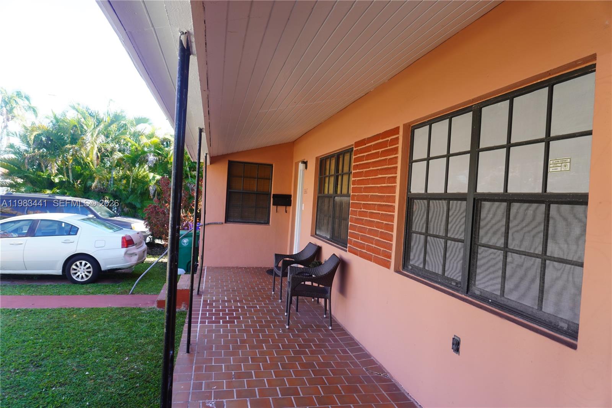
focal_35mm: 24
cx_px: 306
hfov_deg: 73.8
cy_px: 204
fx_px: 408
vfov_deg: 53.1
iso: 100
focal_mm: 16
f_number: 4.5
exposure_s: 1/80
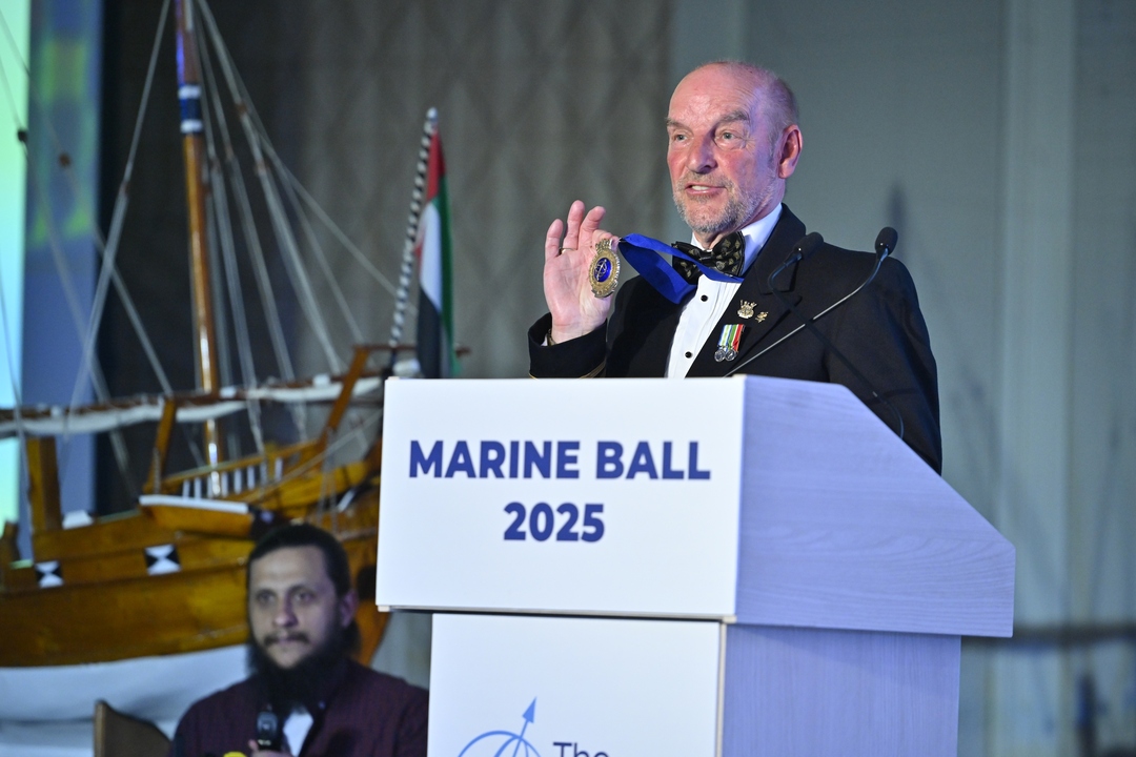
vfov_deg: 7.6
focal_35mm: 180
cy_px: 378
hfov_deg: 11.4
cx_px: 568
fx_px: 5680
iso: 2500
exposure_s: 1/200
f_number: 3.5
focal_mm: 180
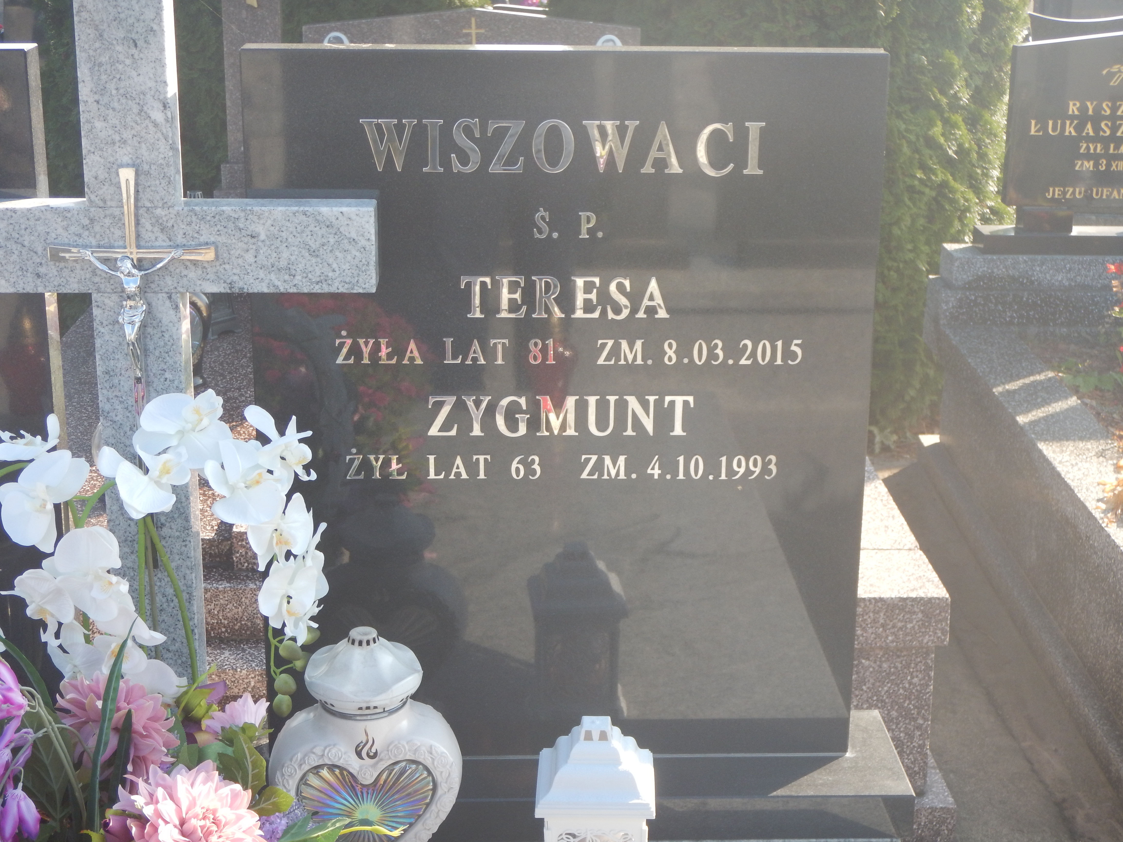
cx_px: 562
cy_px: 421
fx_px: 1817
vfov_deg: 26.1
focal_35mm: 56
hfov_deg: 34.3
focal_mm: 10.1
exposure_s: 1/160
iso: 125
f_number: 4.4
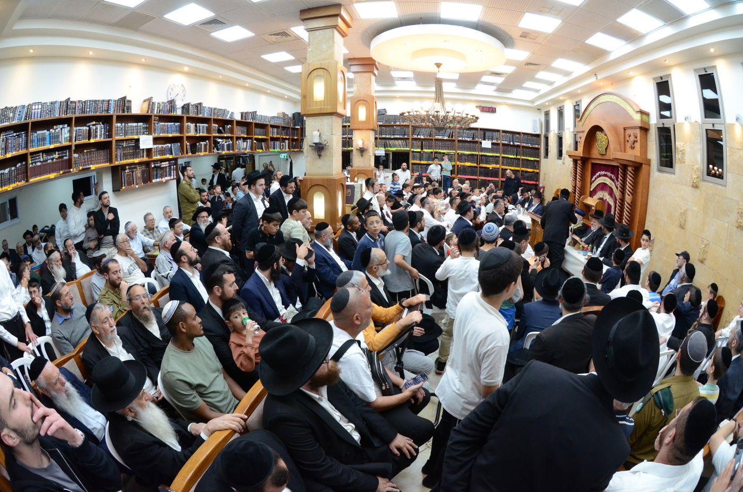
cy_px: 246
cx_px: 372
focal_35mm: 16
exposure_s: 1/125
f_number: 5.6
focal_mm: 10.5
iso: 1600
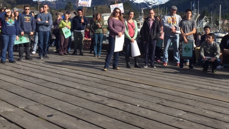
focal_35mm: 42
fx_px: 255
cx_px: 141
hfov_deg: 48.0
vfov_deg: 27.8
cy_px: 25
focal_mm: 4.15
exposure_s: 1/2475
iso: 32
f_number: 2.2
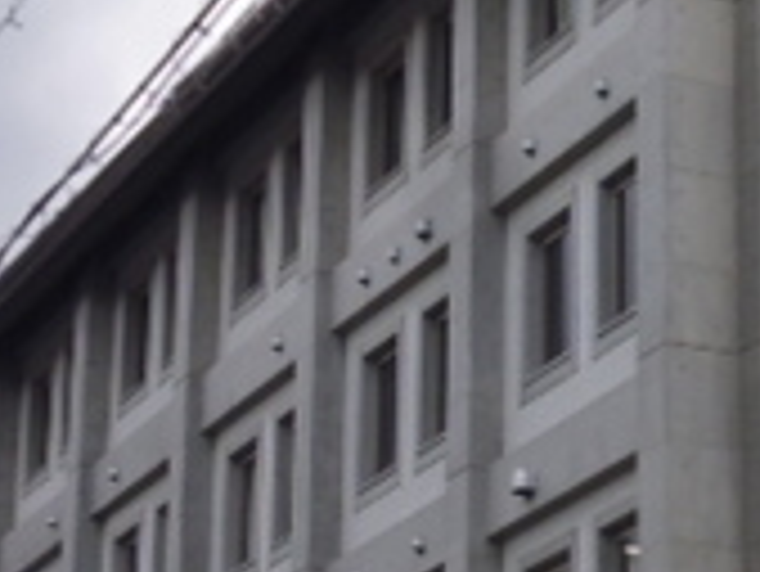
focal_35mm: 152
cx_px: 949
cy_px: 401
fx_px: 3340
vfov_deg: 9.8
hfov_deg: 12.6
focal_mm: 8.1
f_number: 3.8
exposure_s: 1/400
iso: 100
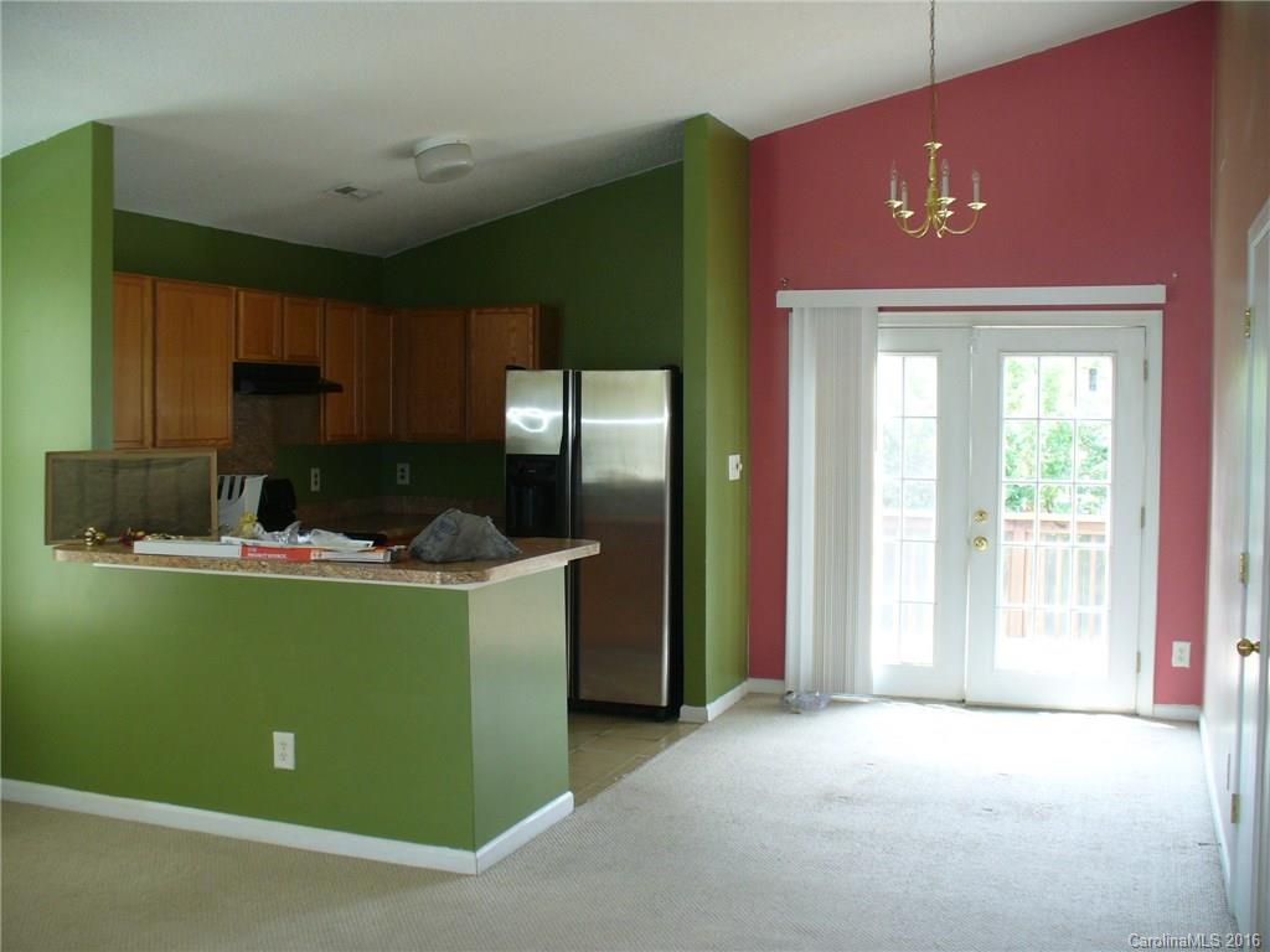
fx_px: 1357
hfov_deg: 50.1
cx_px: 635
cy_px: 476
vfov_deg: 38.7
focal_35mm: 37
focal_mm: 6.1
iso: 100
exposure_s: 1/30
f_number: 2.8
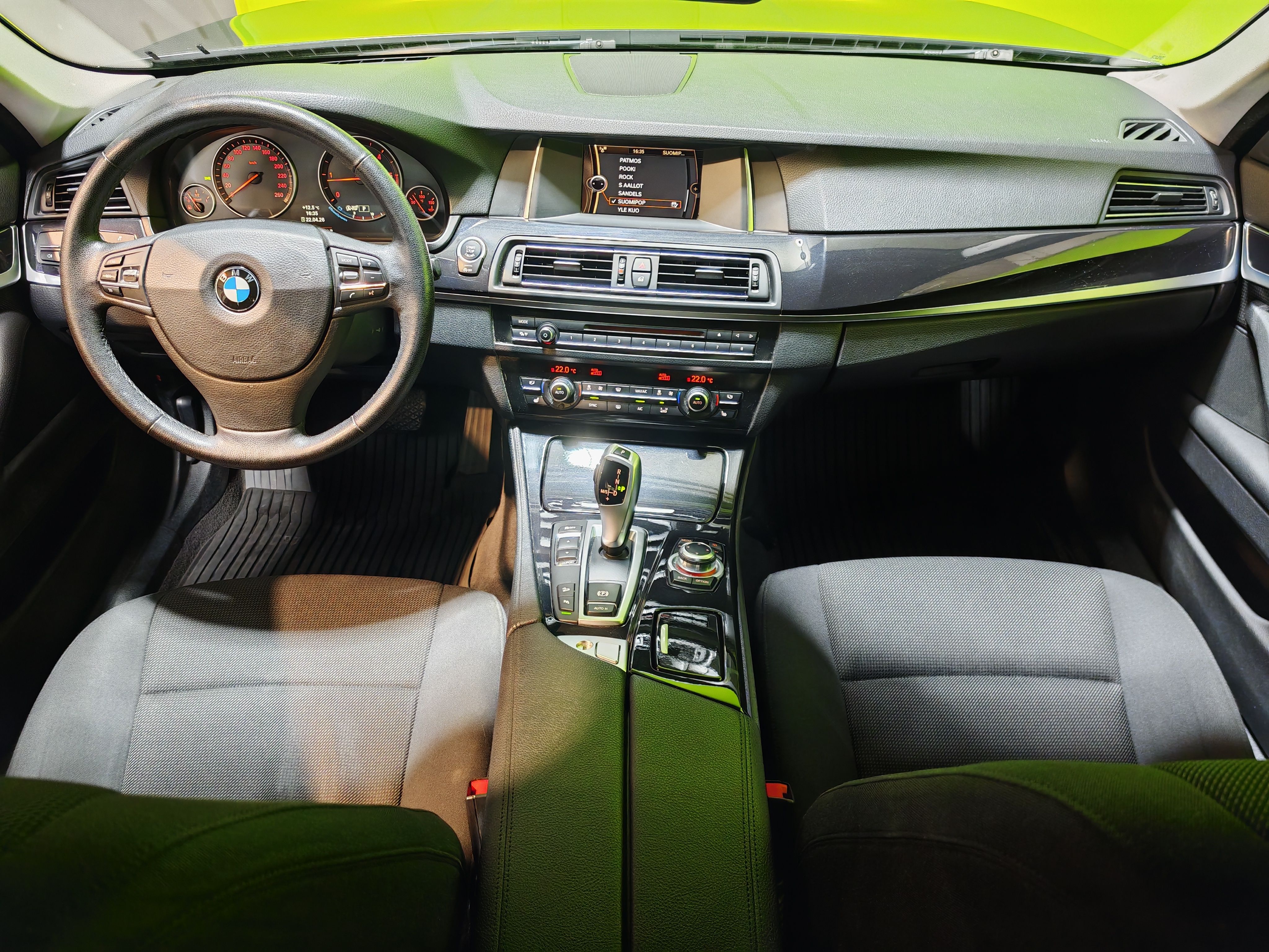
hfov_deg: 65.3
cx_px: 634
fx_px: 990
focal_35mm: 27
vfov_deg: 51.4
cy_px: 476
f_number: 1.4
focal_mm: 6.83
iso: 125
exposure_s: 1/33
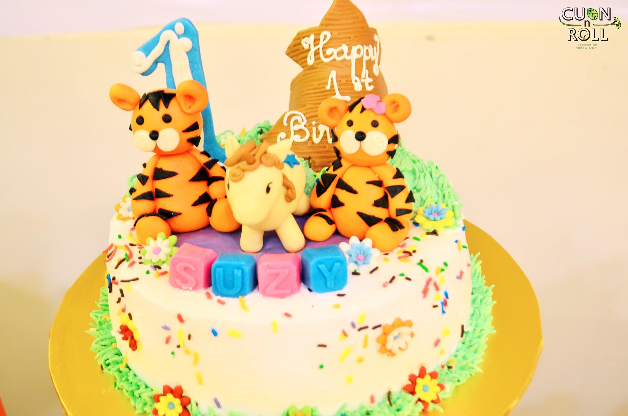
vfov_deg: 25.6
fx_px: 914
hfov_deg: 37.9
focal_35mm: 52
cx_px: 314
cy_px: 208
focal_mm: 35
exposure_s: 1/8
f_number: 5
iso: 400
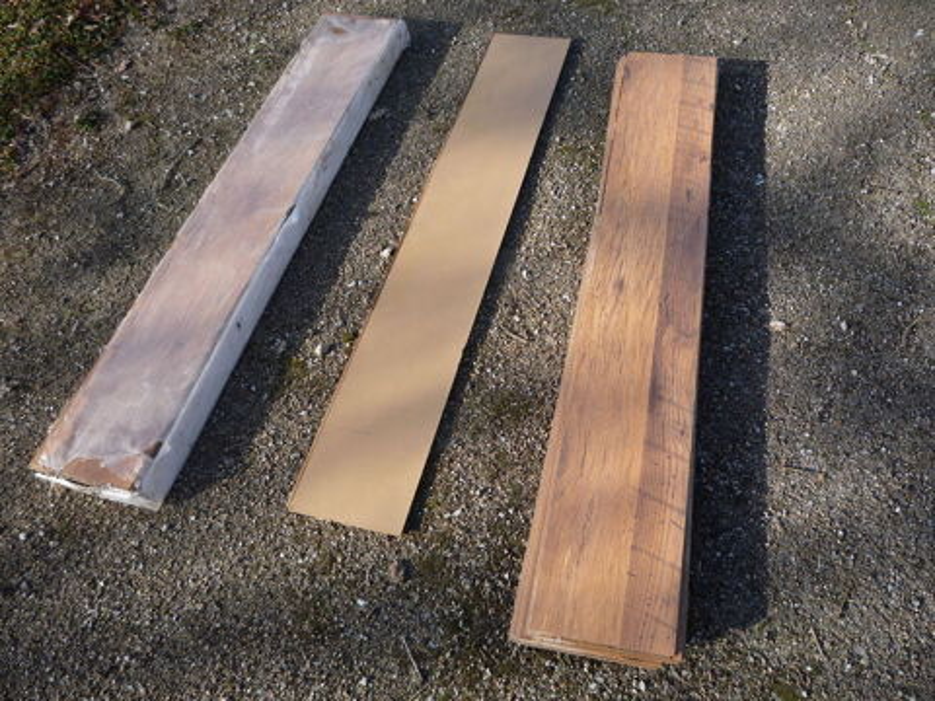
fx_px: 810
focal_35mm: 30
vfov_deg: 46.8
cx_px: 468
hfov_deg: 60.0
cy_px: 350
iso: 100
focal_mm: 5.2
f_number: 4
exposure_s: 1/250
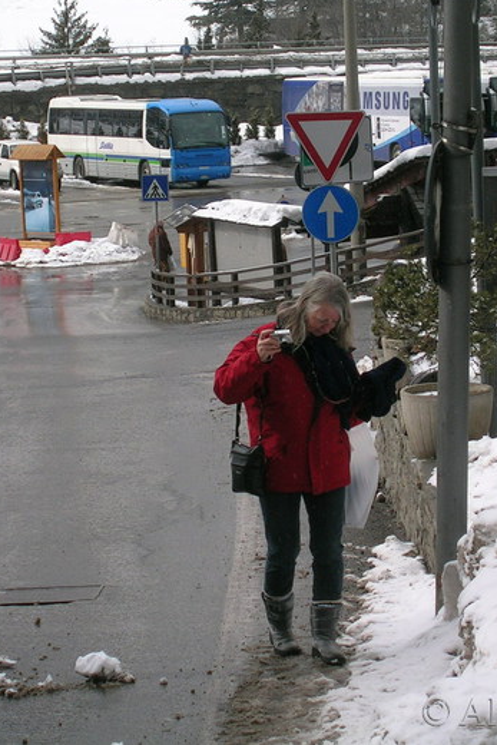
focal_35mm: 147
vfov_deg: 14.0
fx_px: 3042
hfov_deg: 9.3
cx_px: 256
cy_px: 370
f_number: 4.9
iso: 50
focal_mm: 16.2
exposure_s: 1/502
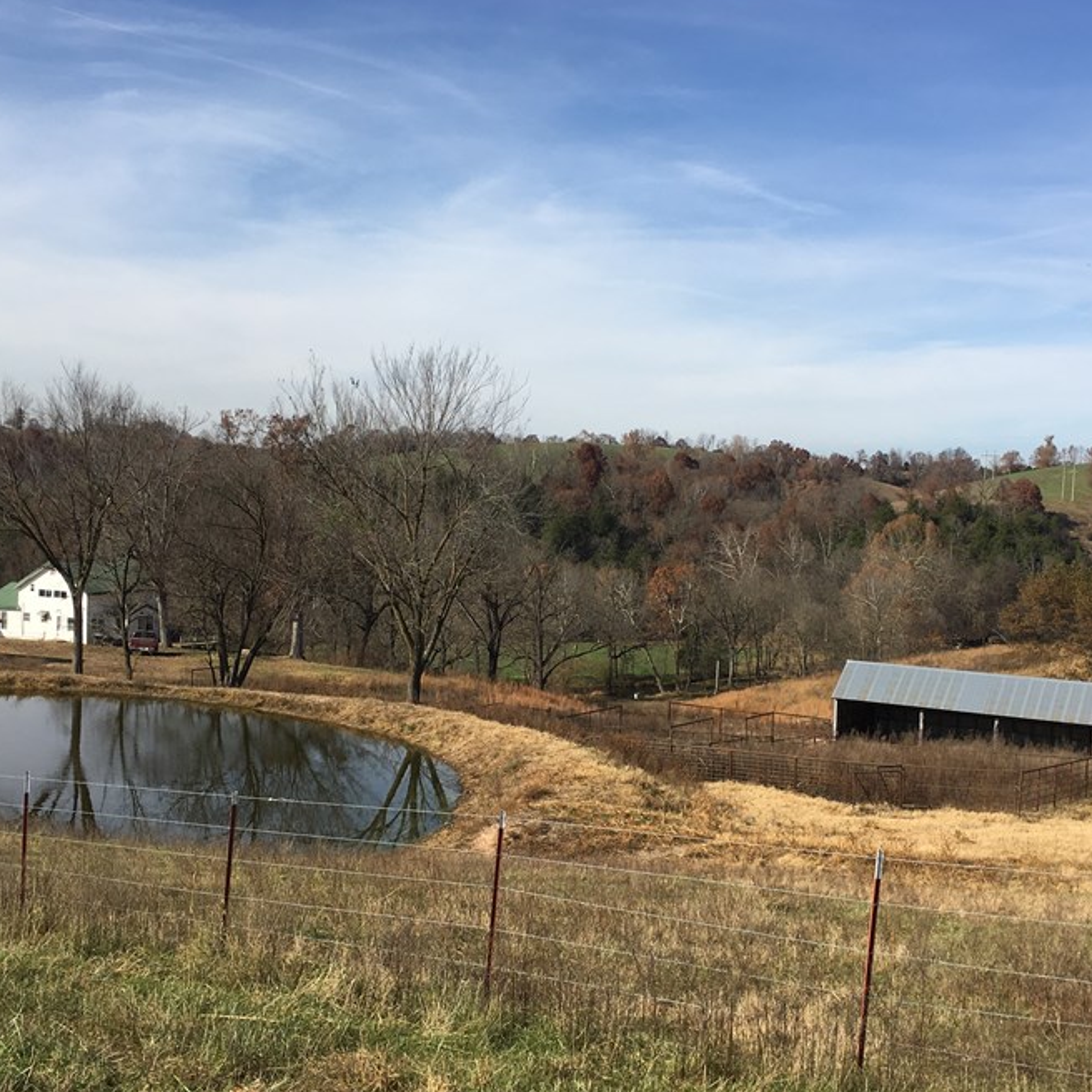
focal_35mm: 40
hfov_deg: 41.8
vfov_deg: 41.8
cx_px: 574
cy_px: 594
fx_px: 1428
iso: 25
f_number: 2.2
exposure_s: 1/1479
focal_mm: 4.15
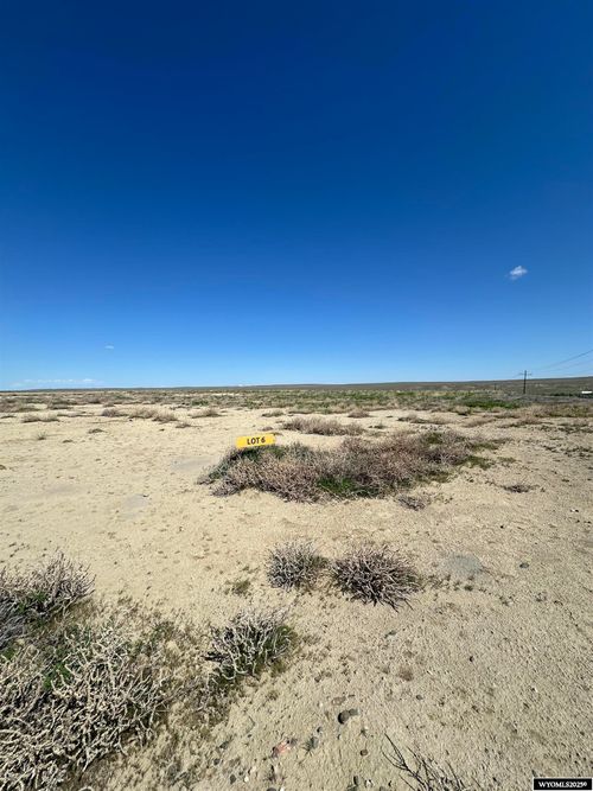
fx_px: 320
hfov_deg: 85.7
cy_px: 396
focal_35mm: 14
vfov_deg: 102.1
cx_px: 296
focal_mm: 2.22
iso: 50
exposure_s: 1/3509
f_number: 2.2
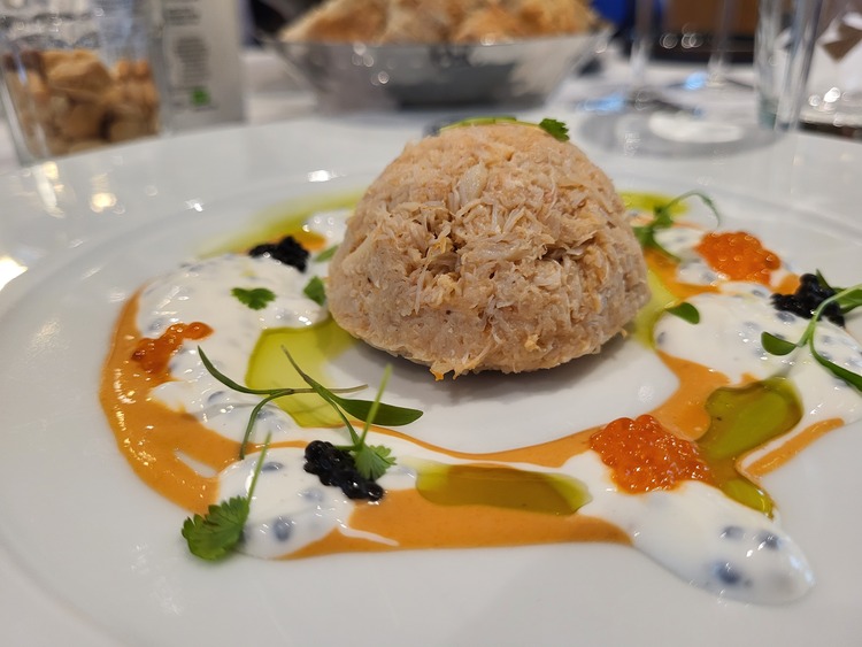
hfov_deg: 67.3
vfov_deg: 53.1
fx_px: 648
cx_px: 431
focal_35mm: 26
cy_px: 324
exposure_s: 1/100
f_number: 1.8
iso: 320
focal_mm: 5.4
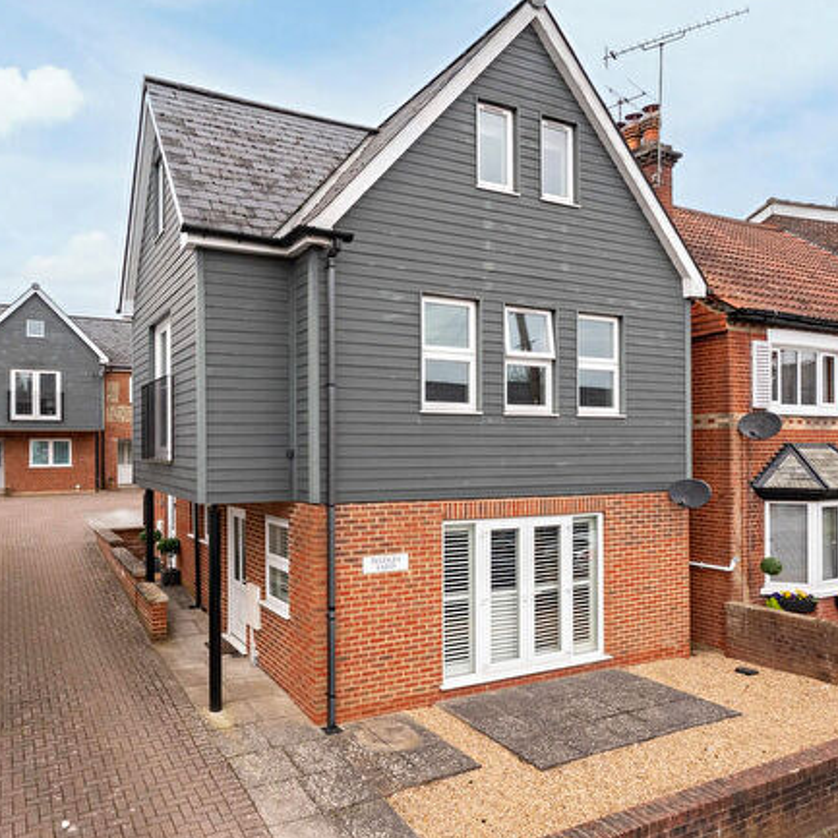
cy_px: 430
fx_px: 621
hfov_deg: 67.2
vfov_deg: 68.0
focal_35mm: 23
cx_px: 327
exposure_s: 1/1250
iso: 2000
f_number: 7.1
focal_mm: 16.5
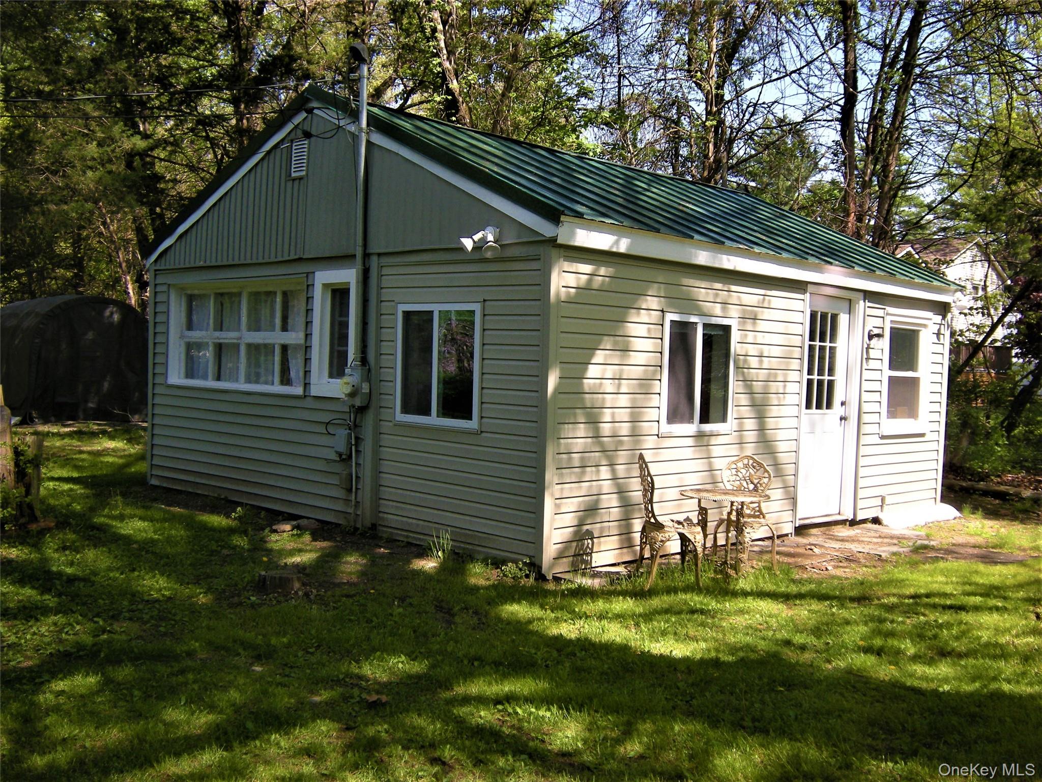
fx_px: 1144
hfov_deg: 49.0
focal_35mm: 38
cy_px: 391
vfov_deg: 37.7
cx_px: 521
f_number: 3.2
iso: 64
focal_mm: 6.3
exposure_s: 1/306
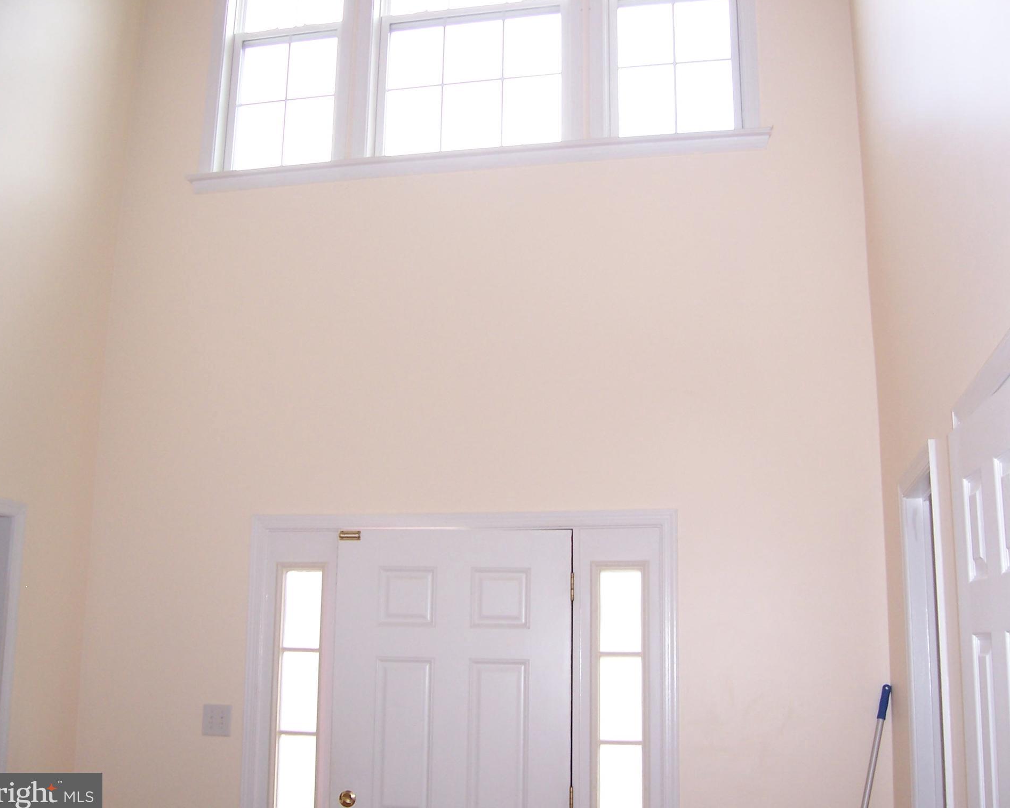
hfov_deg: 47.9
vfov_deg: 39.2
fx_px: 1136
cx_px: 515
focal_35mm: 38
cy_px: 407
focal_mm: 6
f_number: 3
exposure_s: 1/60
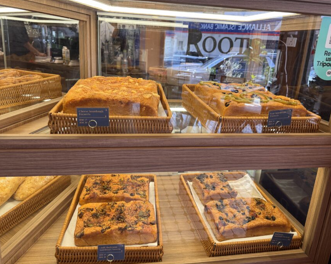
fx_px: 274
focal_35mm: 28
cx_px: 164
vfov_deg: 51.5
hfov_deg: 62.2
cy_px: 126
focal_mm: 6.76
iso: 125
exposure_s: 1/121
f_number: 1.78
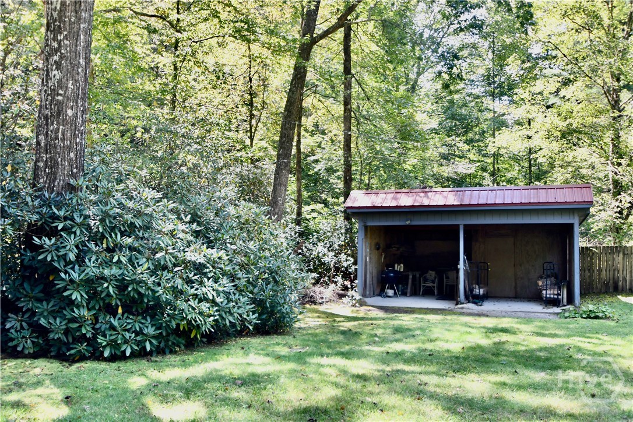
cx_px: 316
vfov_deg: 40.0
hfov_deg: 57.2
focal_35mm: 33
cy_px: 211
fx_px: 580
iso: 450
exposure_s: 1/250
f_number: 4.5
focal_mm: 22
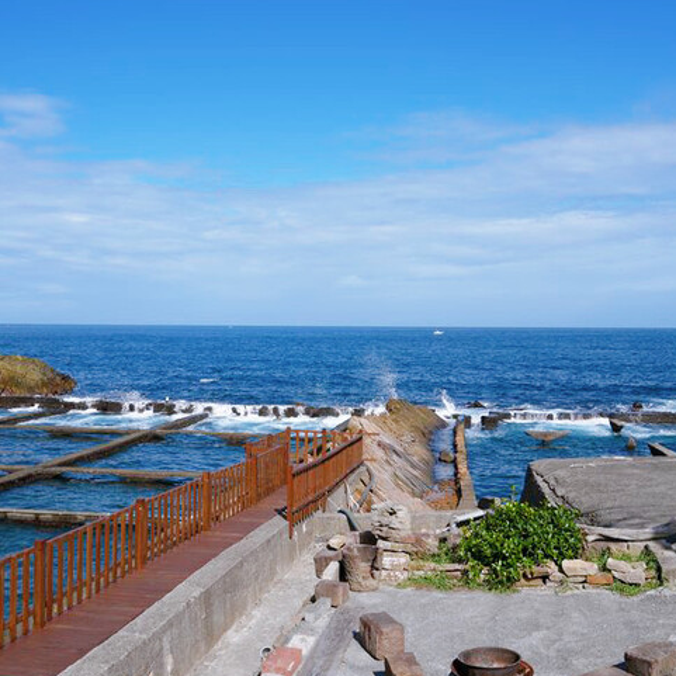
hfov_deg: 46.0
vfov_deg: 46.0
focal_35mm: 36
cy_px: 325
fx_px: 795
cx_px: 315
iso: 160
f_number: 8
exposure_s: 1/640
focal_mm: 24
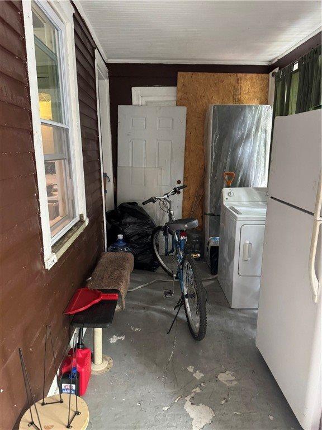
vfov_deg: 71.6
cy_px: 215
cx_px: 161
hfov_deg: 56.8
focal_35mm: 24
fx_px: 298
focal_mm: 6.76
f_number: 1.78
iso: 800
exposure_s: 1/58
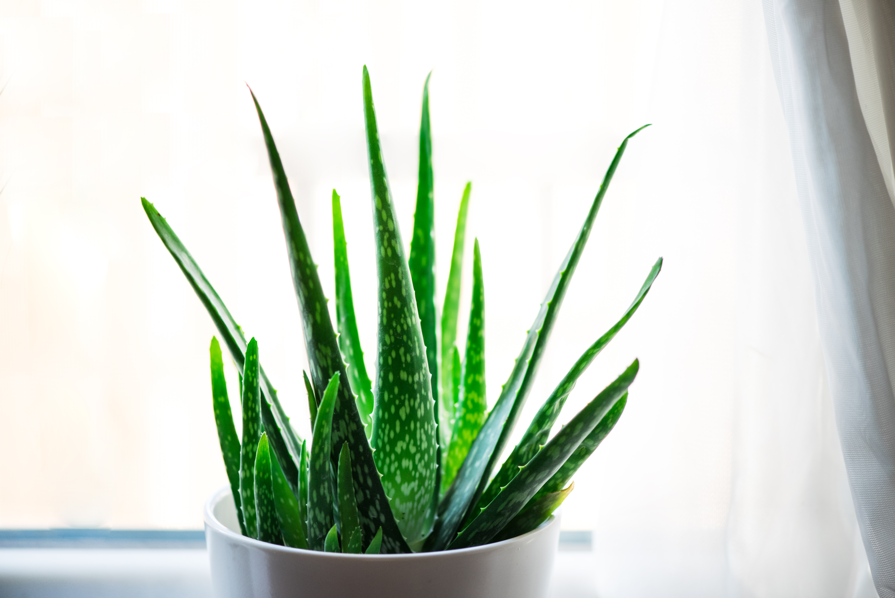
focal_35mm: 105
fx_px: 2611
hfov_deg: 19.4
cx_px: 448
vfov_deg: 13.1
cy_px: 299
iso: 640
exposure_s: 1/160
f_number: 3
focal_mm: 105
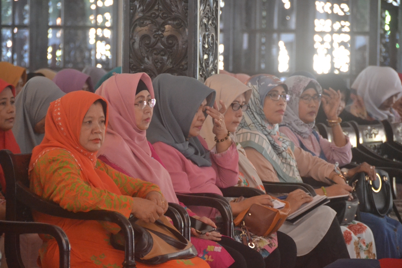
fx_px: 3350
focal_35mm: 300
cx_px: 201
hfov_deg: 6.9
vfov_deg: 4.6
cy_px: 134
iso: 3200
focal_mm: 200
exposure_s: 1/40
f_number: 5.6
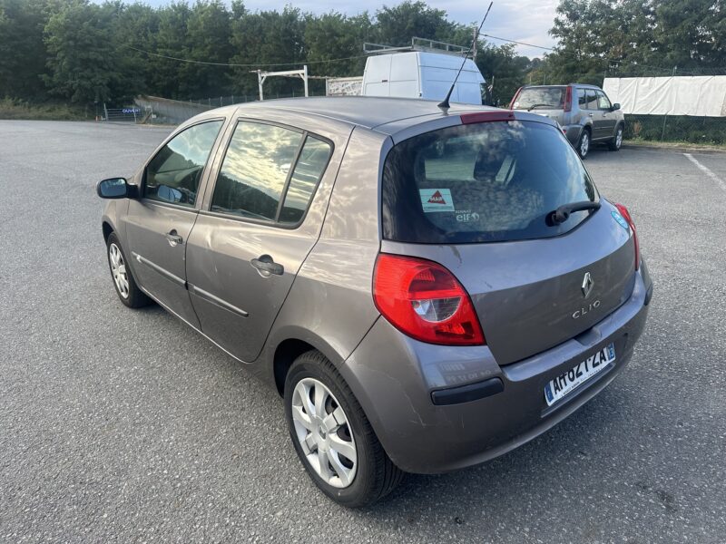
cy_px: 272
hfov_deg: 71.6
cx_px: 363
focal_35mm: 24
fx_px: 503
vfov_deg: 56.8
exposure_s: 1/1019
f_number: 1.78
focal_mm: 6.86
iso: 80
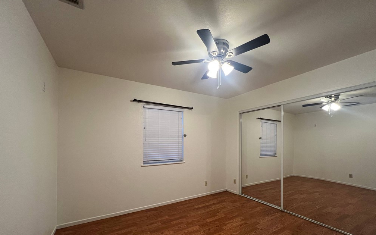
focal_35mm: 14
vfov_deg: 77.7
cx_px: 188
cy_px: 141
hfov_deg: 105.3
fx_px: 143
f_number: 1.8
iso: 200
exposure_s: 1/60
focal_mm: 1.57
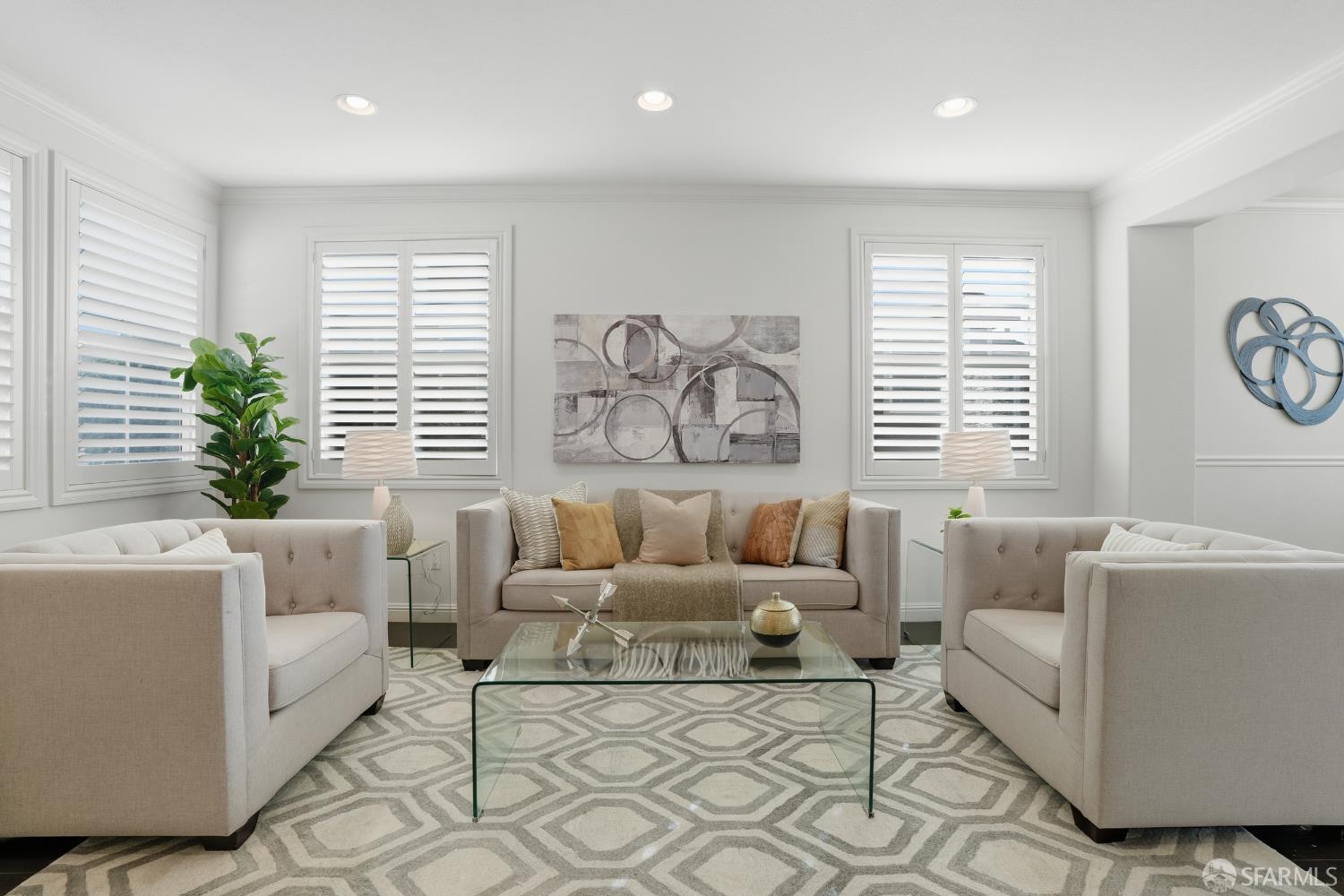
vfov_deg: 73.7
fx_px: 597
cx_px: 672
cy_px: 448
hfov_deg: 96.7
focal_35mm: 16
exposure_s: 1/500
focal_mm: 16
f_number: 9
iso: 250
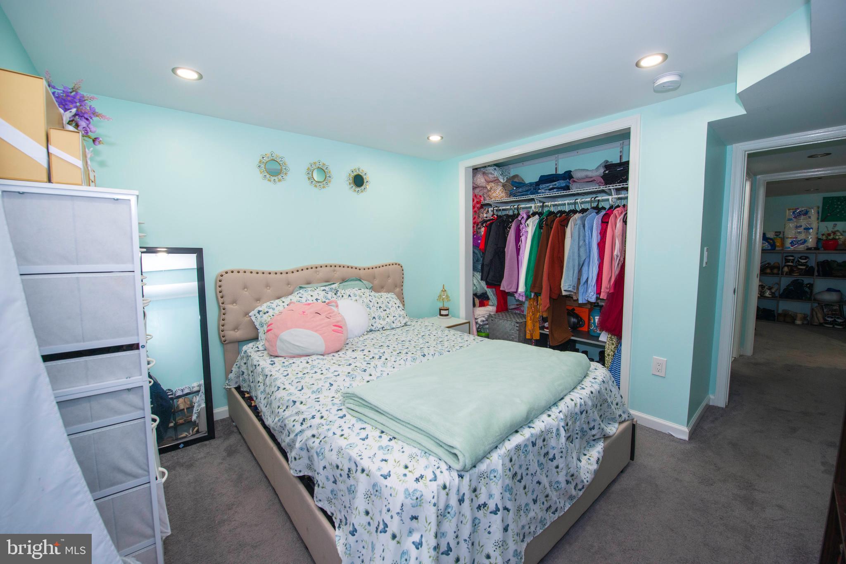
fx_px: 329
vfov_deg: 81.2
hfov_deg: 104.2
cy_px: 282
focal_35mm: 14
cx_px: 423
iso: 900
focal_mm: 14
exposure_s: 1/100
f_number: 5.6
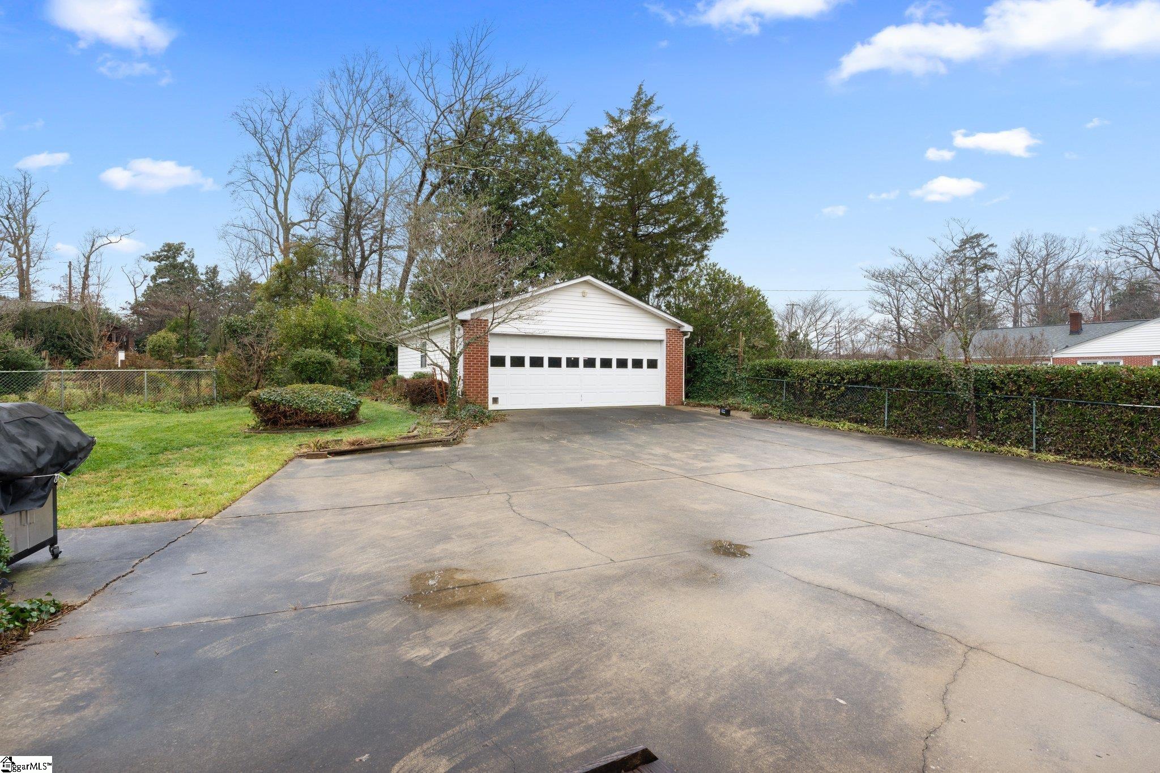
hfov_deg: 96.7
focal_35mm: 16
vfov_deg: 73.7
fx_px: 515
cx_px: 580
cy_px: 386
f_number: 9
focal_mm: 16
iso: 200
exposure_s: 1/50
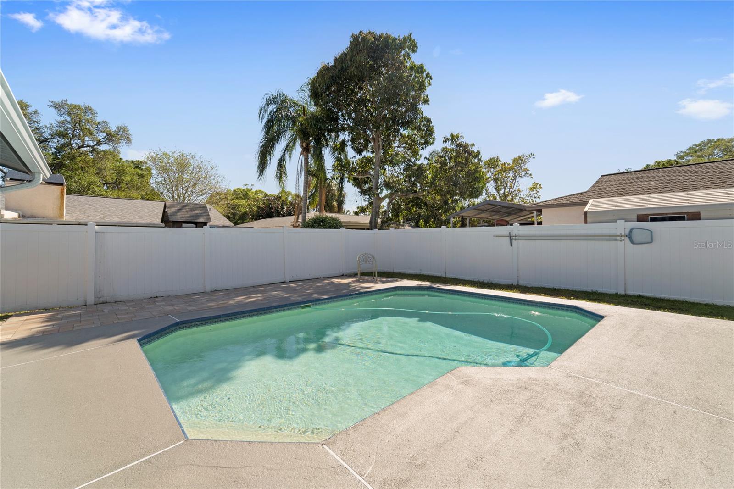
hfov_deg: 104.3
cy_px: 244
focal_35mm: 14
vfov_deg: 81.2
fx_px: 285
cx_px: 367
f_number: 11
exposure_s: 1/100
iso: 200
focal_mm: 14
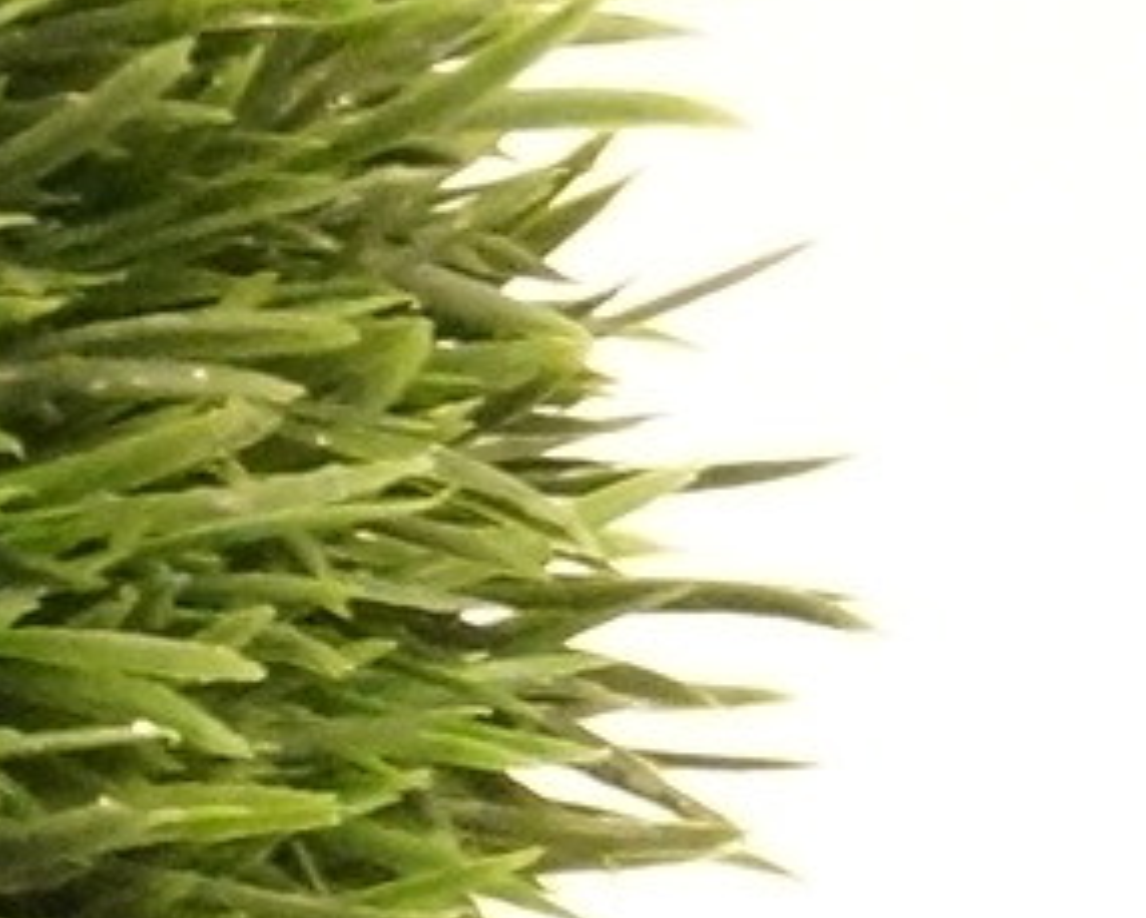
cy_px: 1331
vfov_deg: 3.7
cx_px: 1042
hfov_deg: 4.6
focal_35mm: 421
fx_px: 14284
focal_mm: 35
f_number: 5
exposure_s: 1/25
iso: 3200
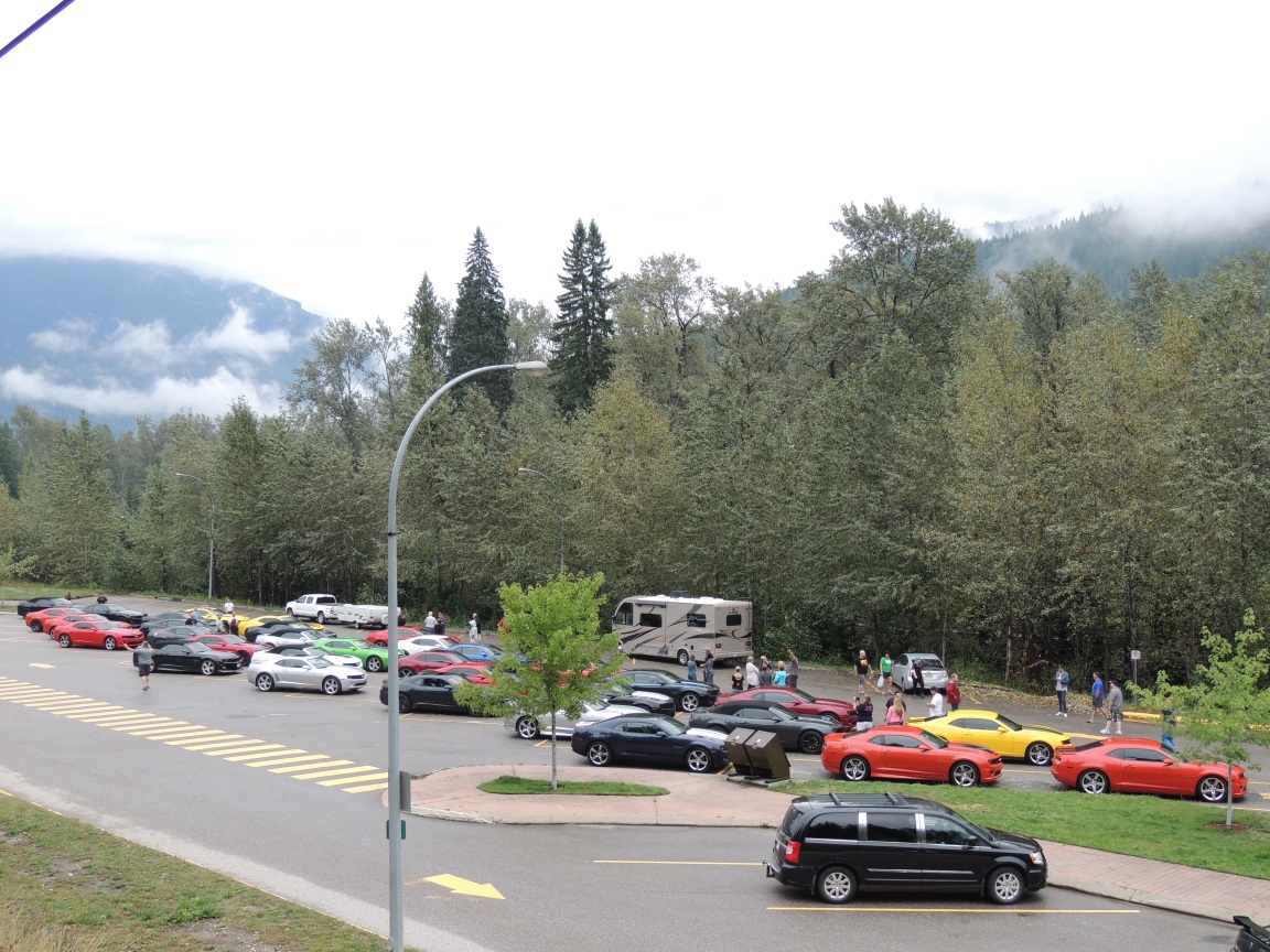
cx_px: 635
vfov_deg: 36.0
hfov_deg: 46.8
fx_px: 1468
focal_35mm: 40
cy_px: 476
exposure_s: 1/80
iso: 100
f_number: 3.3
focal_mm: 7.1
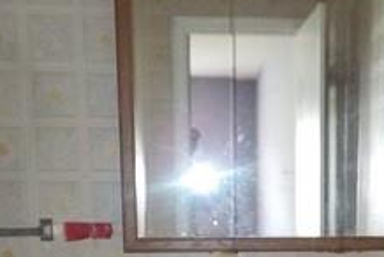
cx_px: 294
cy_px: 282
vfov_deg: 20.3
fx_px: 684
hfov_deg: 30.8
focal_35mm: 64
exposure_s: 1/4
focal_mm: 4.1
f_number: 3.3
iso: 800
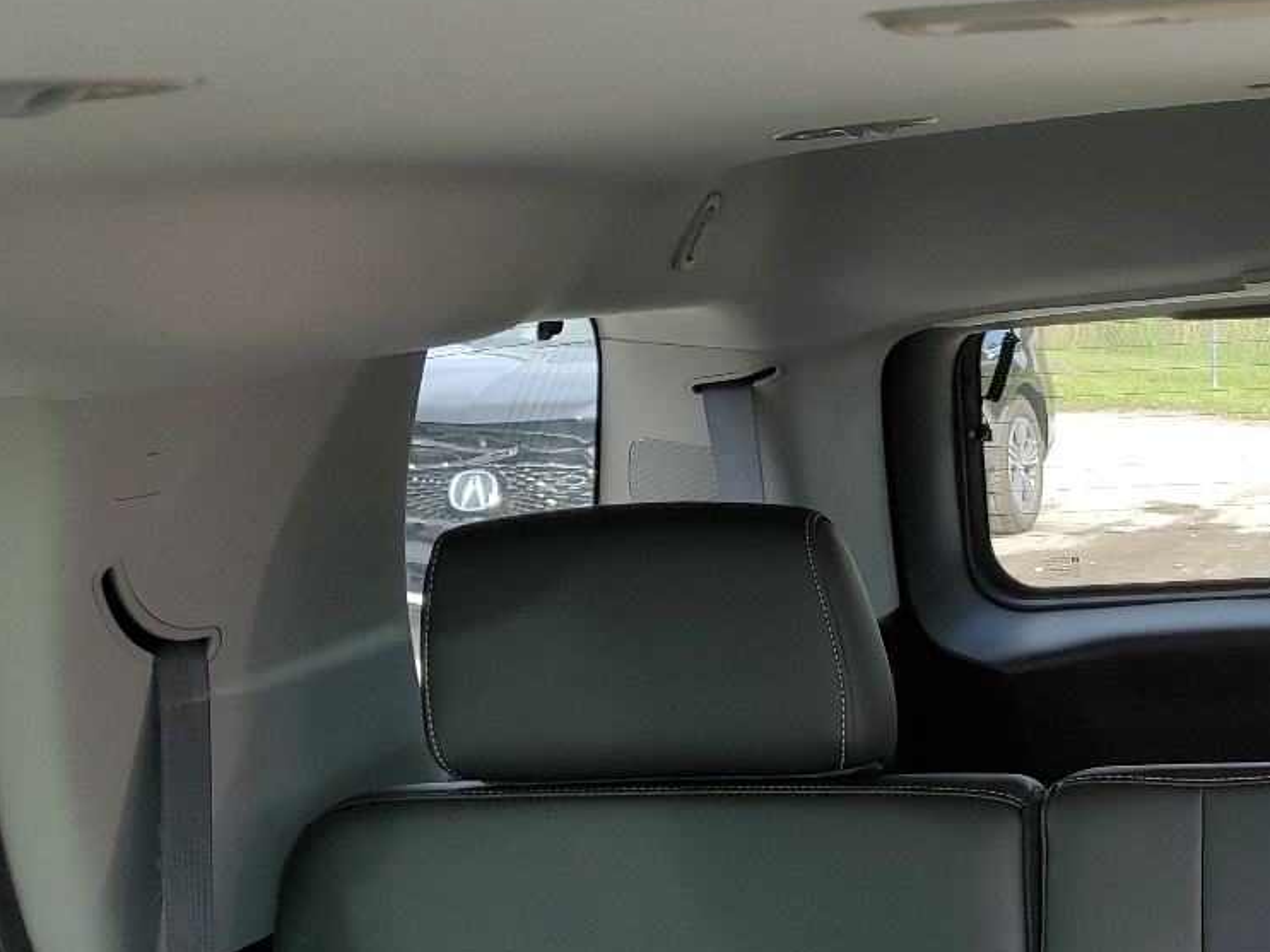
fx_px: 2054
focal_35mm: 56
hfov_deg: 31.0
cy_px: 974
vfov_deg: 24.8
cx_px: 1364
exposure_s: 1/137
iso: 50
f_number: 1.5
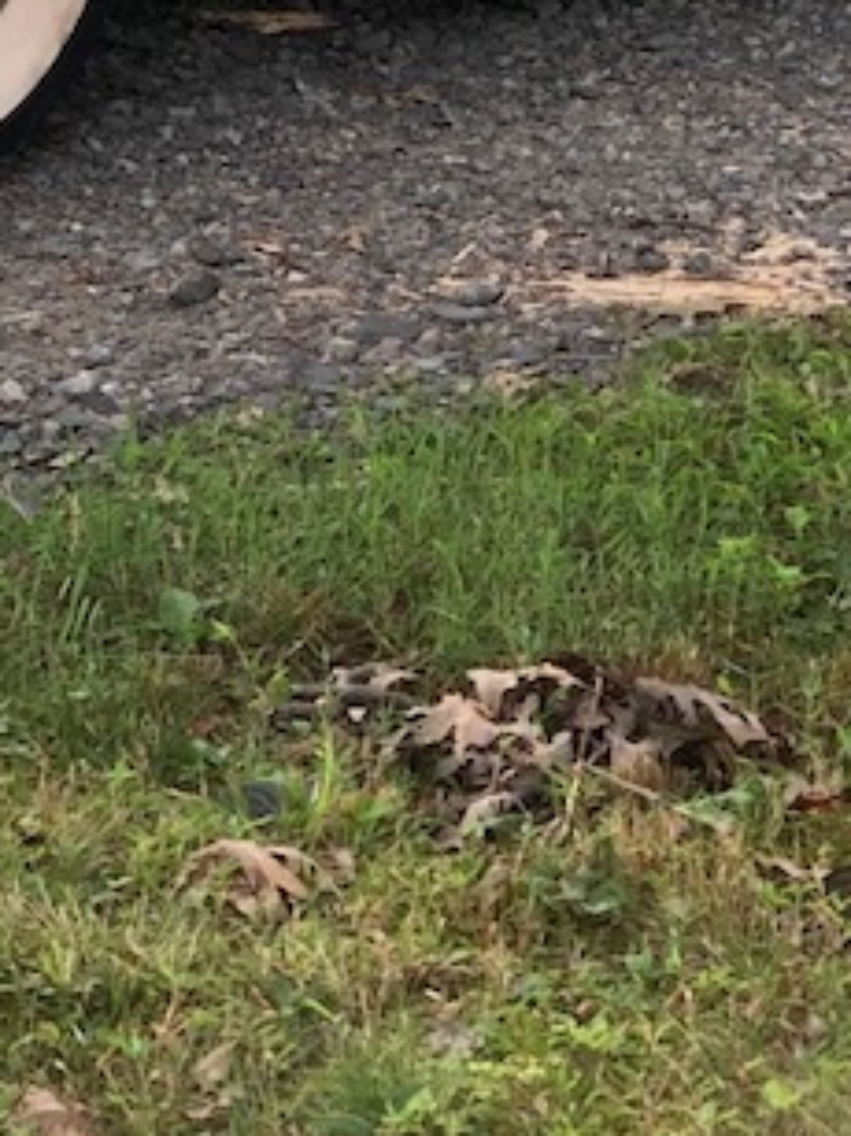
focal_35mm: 217
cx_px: 348
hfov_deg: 6.8
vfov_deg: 8.9
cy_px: -537
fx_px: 7118
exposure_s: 1/60
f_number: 2.4
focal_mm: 6
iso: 16
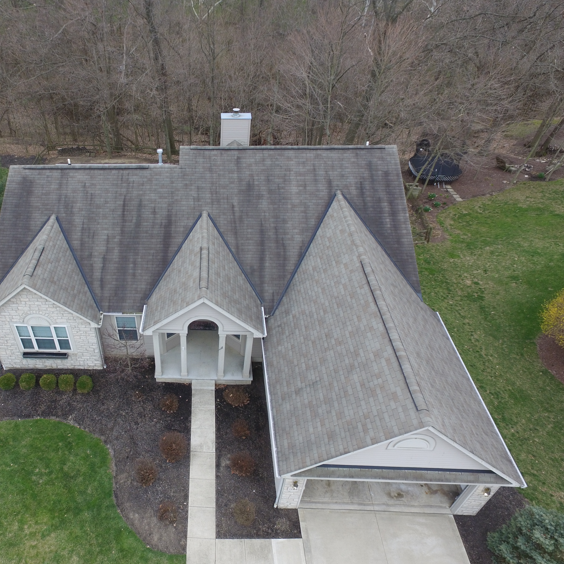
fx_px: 479
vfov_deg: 60.9
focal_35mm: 26
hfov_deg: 59.2
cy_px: 299
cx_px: 178
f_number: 2.8
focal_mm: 3.61
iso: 100
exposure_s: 1/214
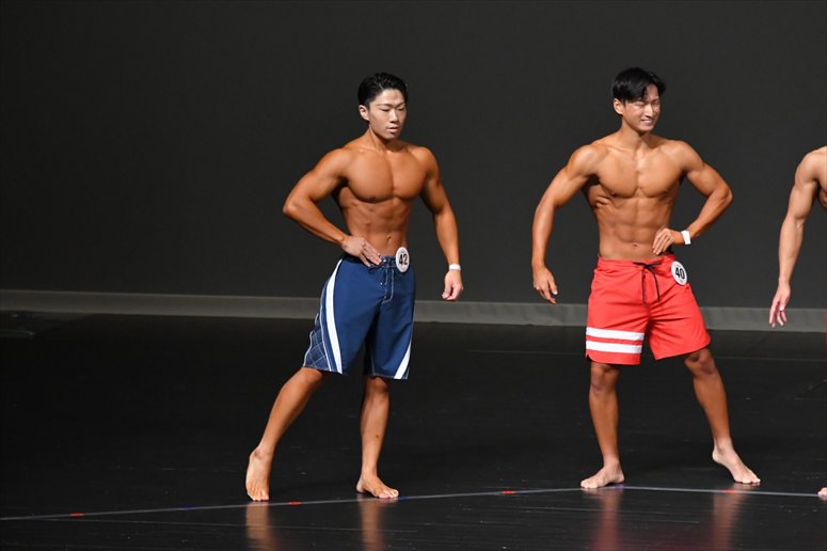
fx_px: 7233
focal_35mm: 315
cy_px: 276
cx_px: 414
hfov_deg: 6.5
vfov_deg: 4.4
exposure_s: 1/400
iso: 4000
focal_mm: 210
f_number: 5.6
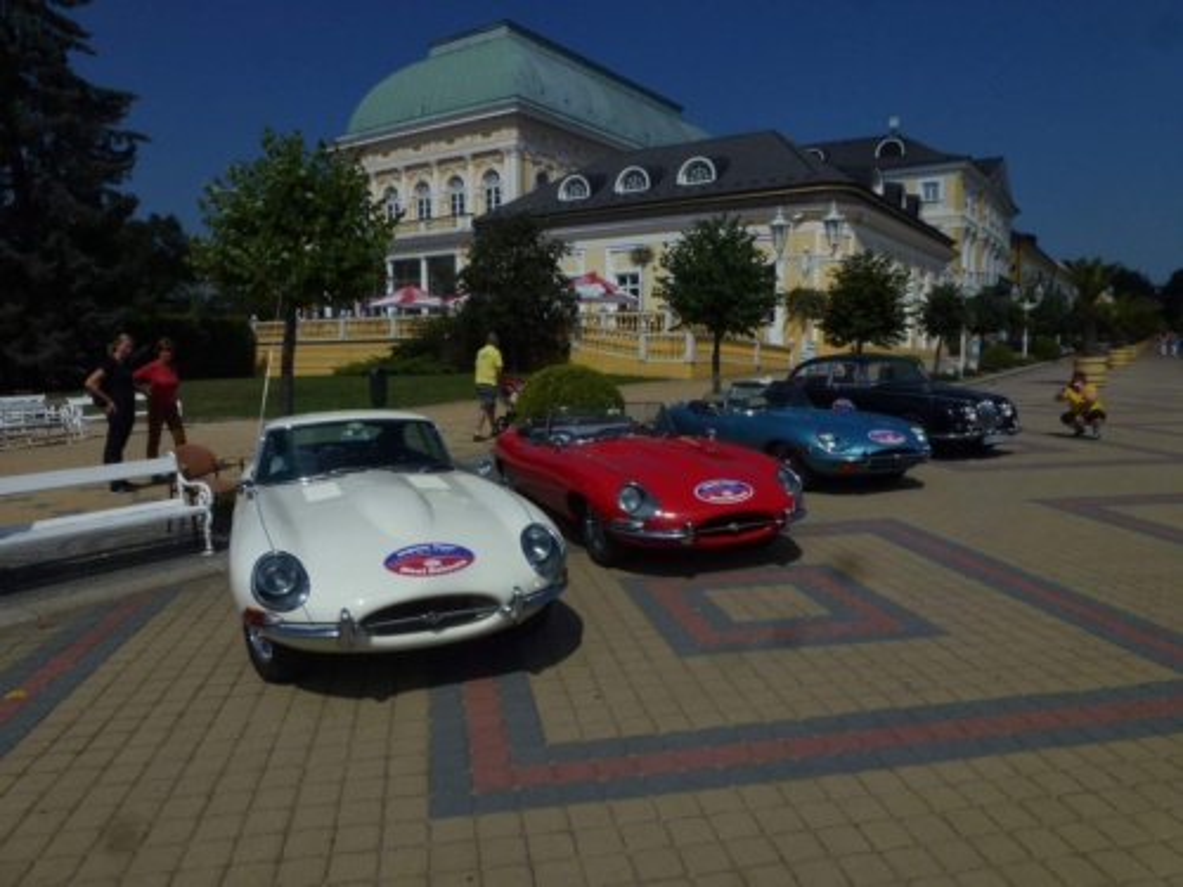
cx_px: 592
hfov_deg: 71.6
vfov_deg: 56.8
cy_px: 444
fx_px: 820
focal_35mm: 24
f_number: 5.6
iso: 100
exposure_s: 1/2000
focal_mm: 4.3
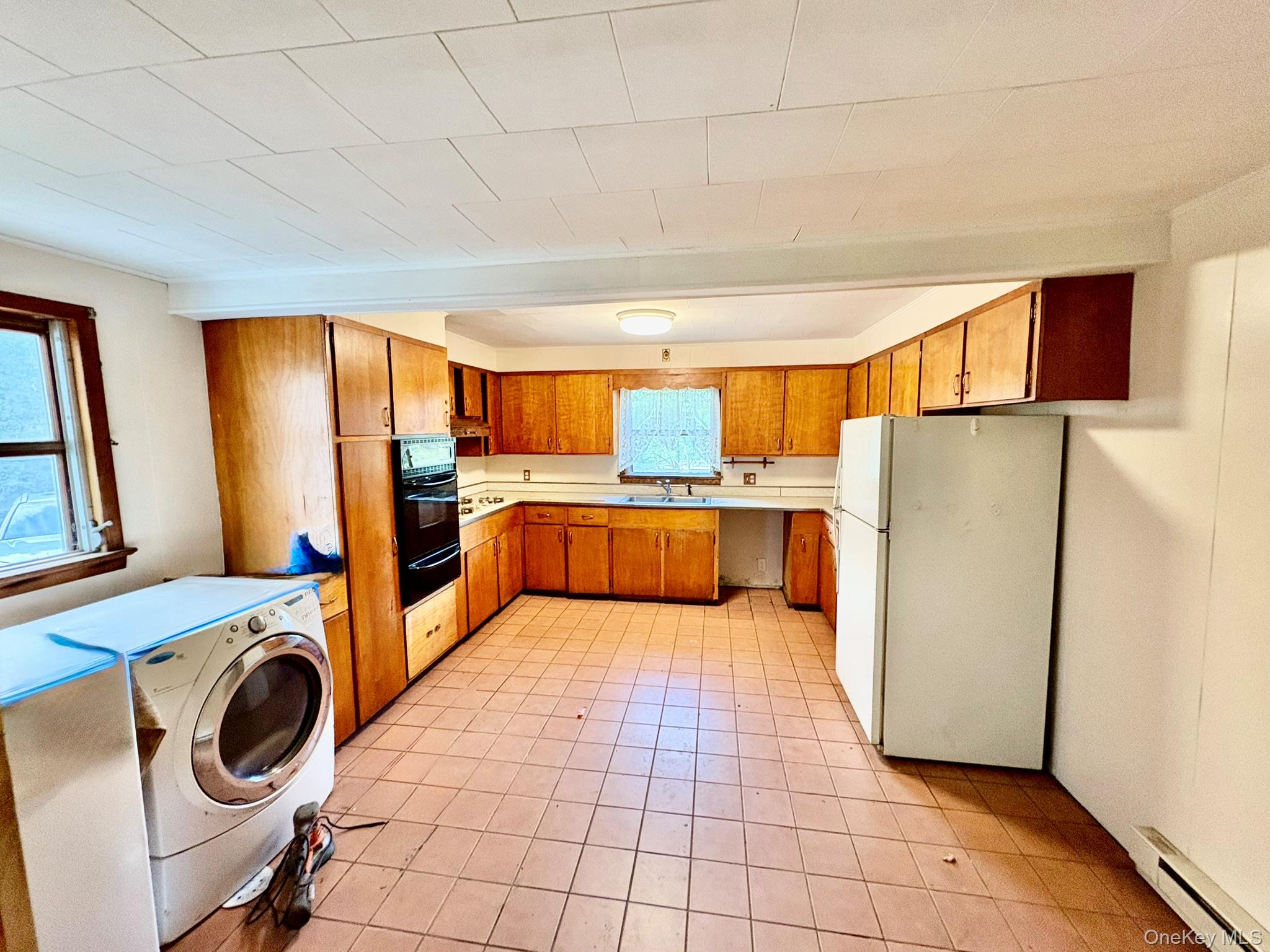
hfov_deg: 102.1
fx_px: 514
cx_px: 635
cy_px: 476
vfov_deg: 85.7
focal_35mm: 14
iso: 320
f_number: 2.2
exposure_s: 1/60
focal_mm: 2.22
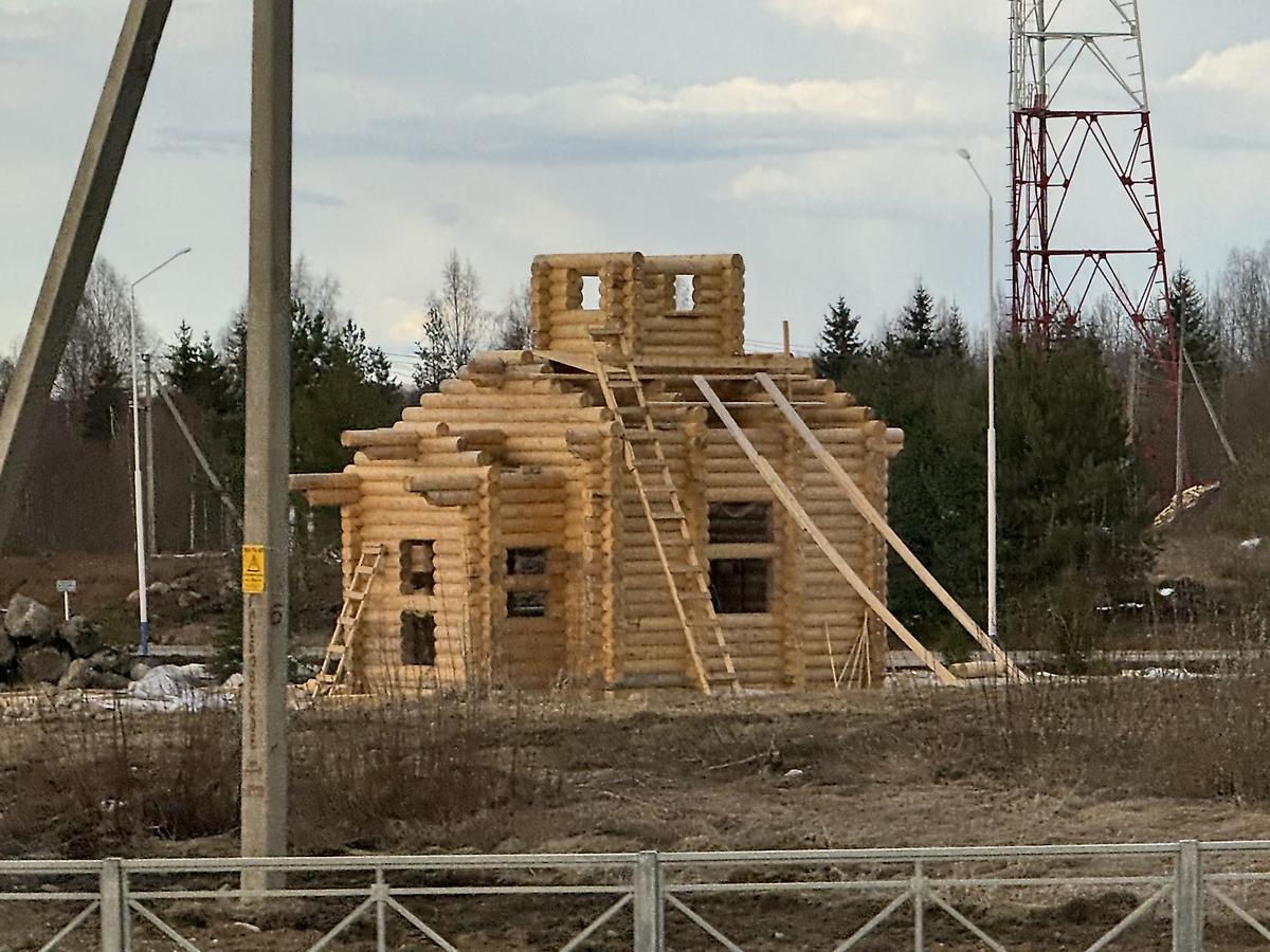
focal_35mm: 120
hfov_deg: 16.4
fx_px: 4403
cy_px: 476
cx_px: 635
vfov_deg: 12.3
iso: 50
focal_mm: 15.66
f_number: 2.8
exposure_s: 1/110
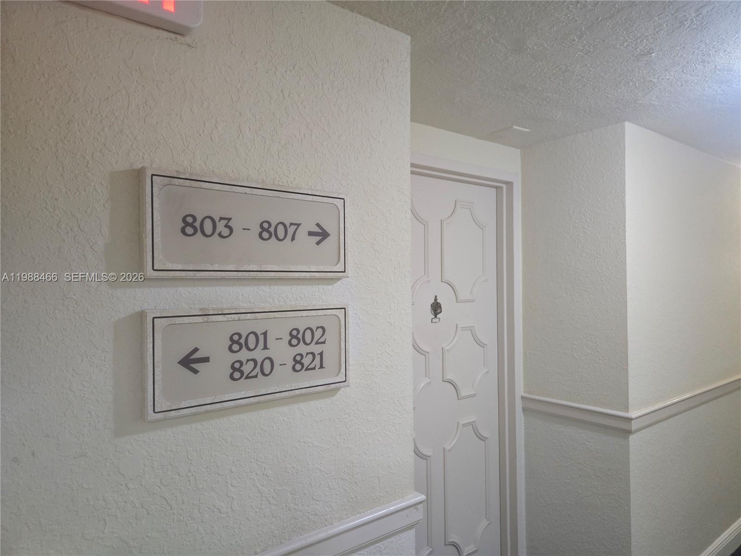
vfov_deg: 58.9
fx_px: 492
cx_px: 370
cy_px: 278
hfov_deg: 73.9
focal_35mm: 23
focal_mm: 5.4
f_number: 1.8
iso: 1000
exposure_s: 1/120
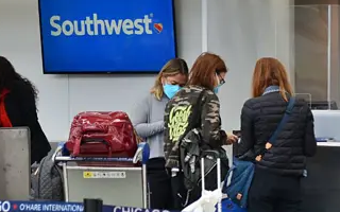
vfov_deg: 5.7
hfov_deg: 9.1
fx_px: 2135
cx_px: 129
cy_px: 63
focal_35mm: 230
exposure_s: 1/160
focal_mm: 55
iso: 400
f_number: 4
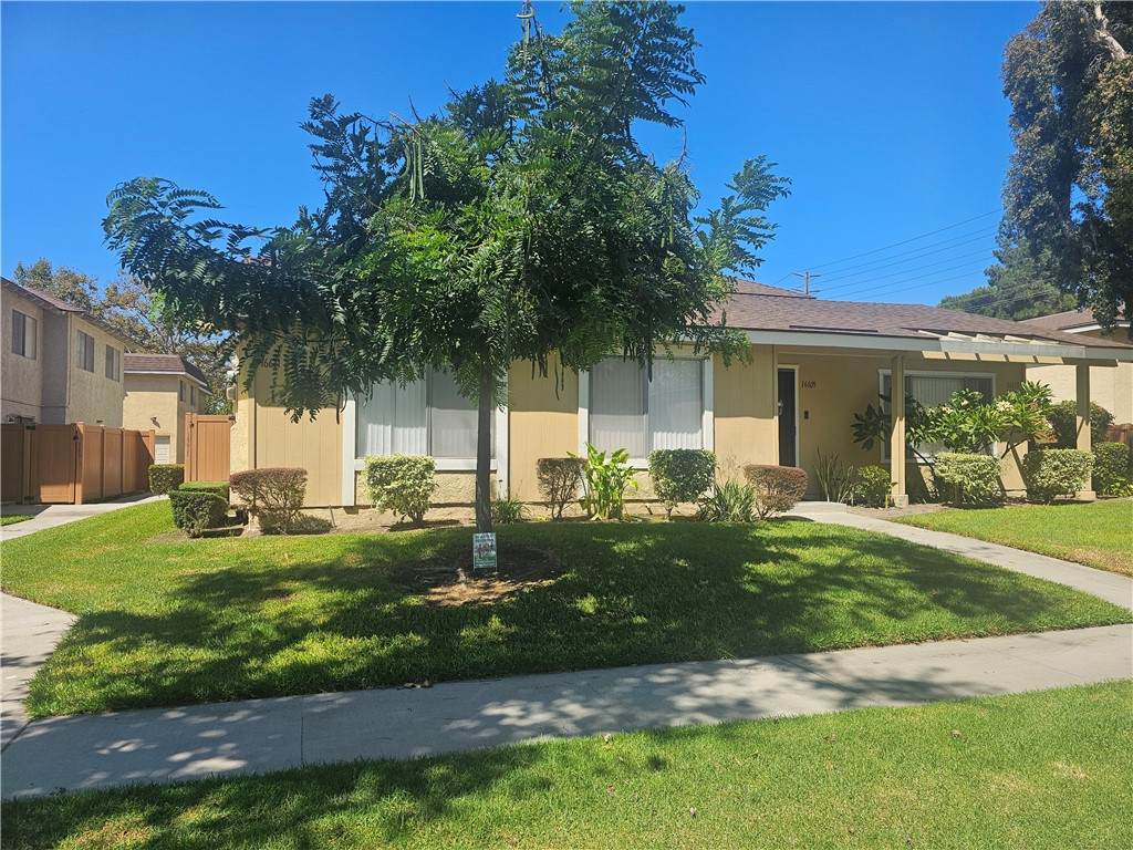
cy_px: 425
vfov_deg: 58.9
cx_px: 566
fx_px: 753
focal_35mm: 23
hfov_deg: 73.9
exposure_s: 1/1157
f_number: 1.7
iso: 20
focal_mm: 6.3
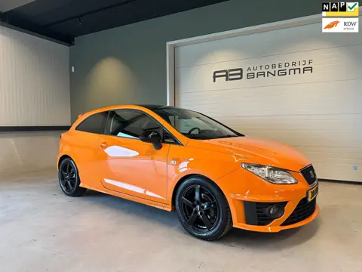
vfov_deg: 56.8
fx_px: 251
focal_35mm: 24
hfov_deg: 71.6
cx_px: 181
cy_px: 136
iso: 250
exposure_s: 1/84
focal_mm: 6.86
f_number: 1.78
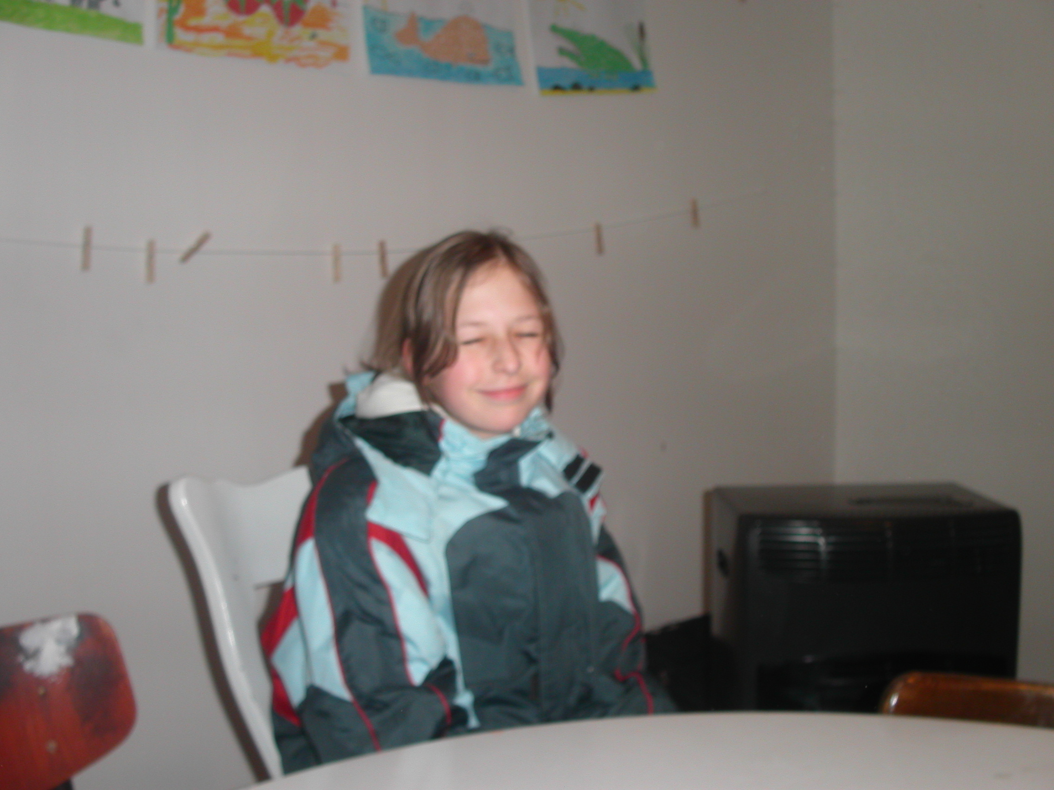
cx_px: 527
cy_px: 395
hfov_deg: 49.0
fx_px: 1157
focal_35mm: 38
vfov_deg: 37.7
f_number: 2.8
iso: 100
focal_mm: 7.8
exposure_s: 1/30
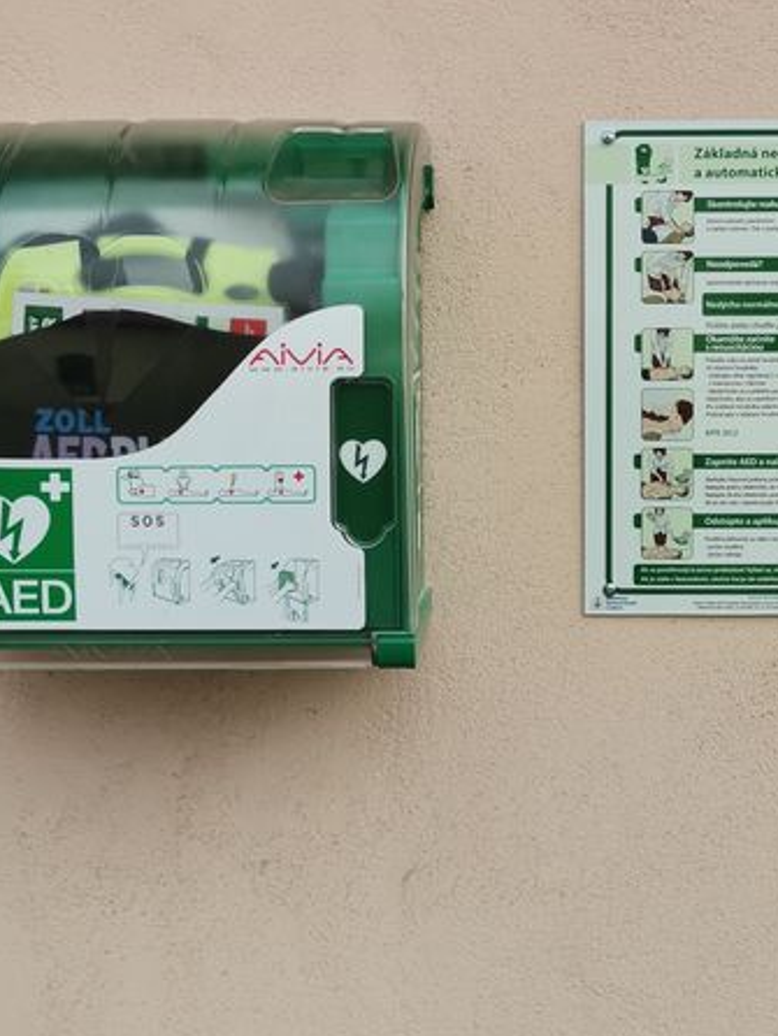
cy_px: 373
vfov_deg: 32.5
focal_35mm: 59
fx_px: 1766
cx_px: 523
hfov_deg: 24.7
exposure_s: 1/490
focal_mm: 4.75
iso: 50
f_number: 1.8
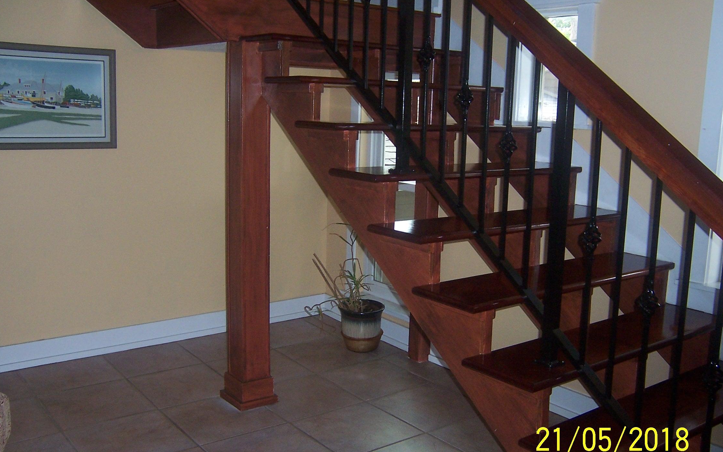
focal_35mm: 36
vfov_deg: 35.3
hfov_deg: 54.0
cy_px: 230
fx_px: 709
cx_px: 359
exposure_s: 1/60
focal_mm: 5.5
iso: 140
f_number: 2.8
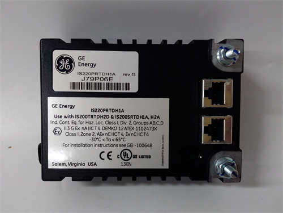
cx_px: 142
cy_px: 106
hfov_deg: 65.3
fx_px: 221
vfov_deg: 51.4
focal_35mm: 27
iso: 321
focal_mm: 3.79
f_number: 2
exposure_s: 1/33
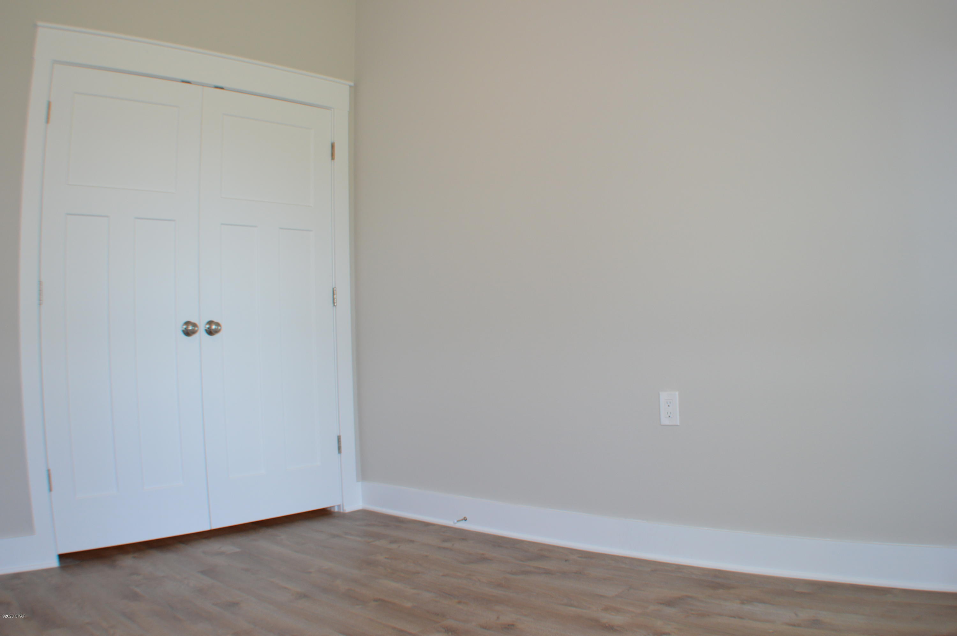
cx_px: 478
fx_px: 1115
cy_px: 318
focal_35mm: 42
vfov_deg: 31.8
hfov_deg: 46.4
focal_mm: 28
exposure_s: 1/50
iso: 400
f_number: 4.5
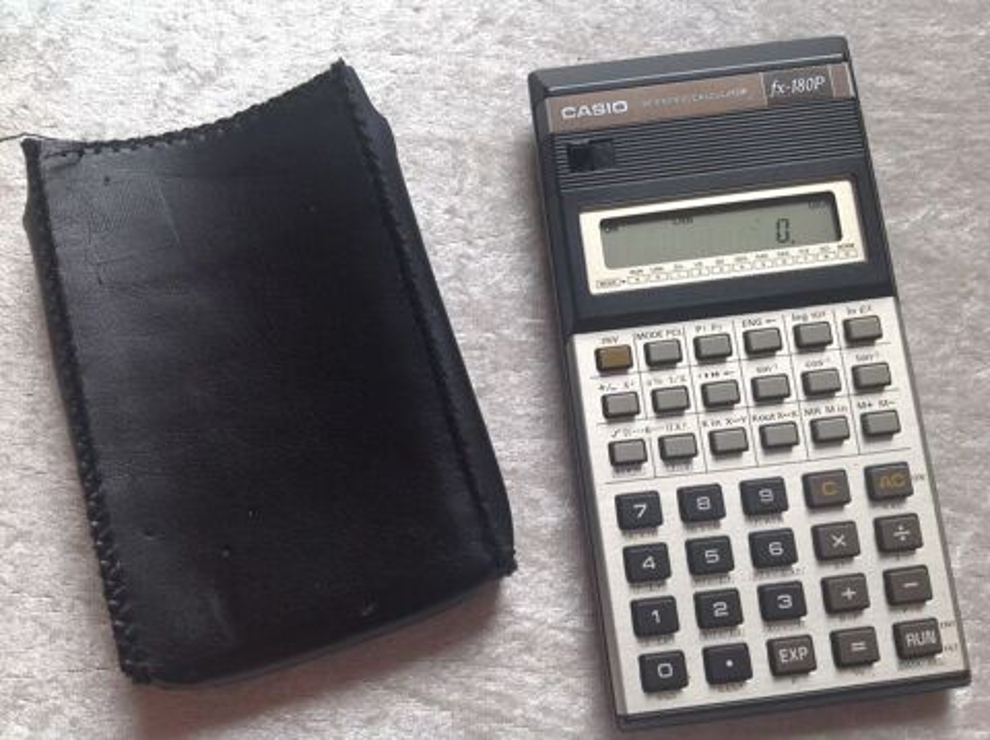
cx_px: 495
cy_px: 370
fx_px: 1000
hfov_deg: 52.7
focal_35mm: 35
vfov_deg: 40.6
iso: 50
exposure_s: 1/120
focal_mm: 4.28
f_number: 2.4
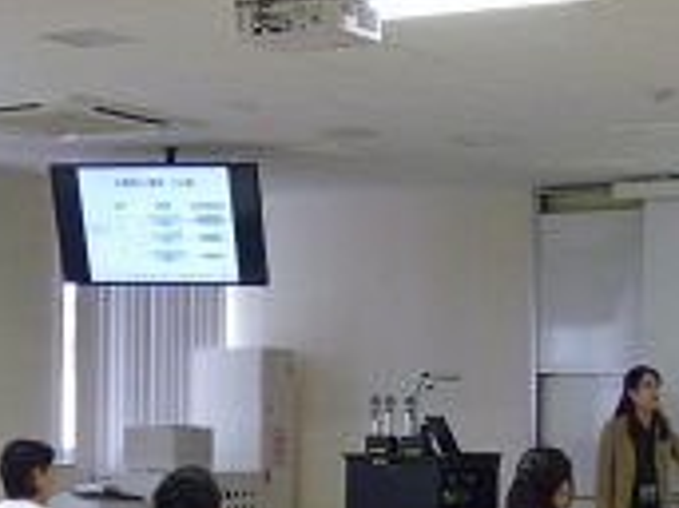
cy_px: 460
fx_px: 1980
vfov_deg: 14.5
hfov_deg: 19.1
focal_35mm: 101
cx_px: 608
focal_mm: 8.5
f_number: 3.6
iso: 400
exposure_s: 1/80
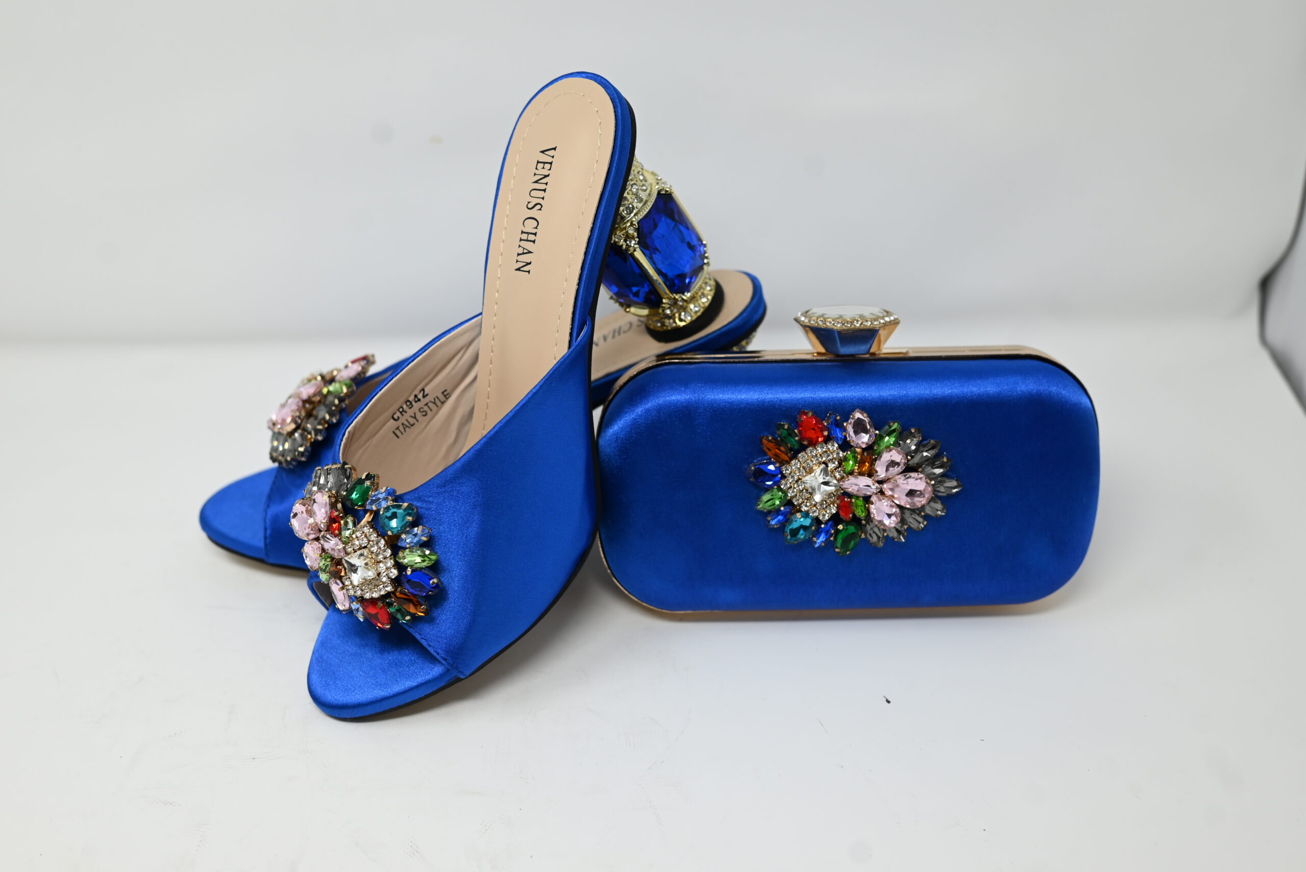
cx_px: 653
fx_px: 1452
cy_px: 436
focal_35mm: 40
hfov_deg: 48.4
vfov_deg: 33.4
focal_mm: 40
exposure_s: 1/250
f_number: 4.5
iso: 400
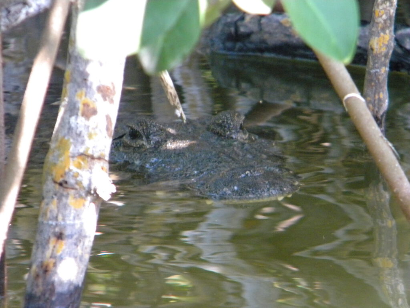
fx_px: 4904
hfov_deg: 4.8
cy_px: 154
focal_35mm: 414
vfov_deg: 3.6
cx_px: 205
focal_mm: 75
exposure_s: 1/162
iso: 800
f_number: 5.4
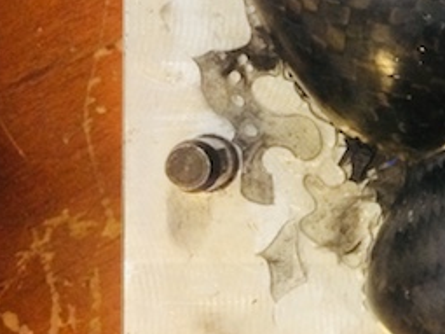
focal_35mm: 91
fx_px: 1169
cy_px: 84
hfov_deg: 19.0
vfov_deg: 16.1
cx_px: 661
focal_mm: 4.15
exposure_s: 1/33
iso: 160
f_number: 2.2
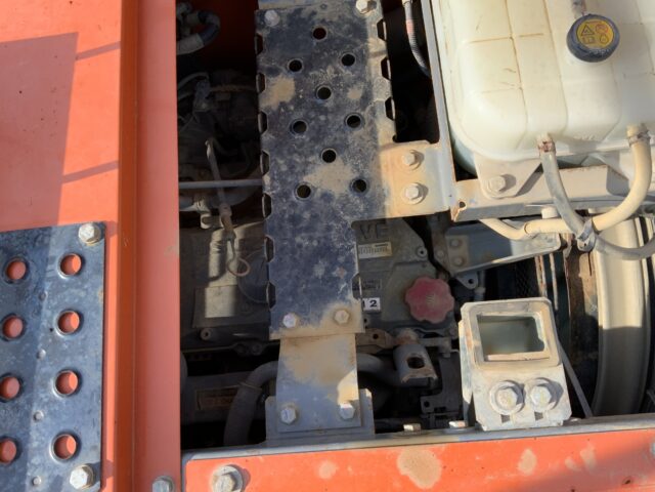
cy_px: 246
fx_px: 549
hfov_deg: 61.7
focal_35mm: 29
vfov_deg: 48.2
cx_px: 328
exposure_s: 1/457
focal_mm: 3
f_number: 1.8
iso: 16
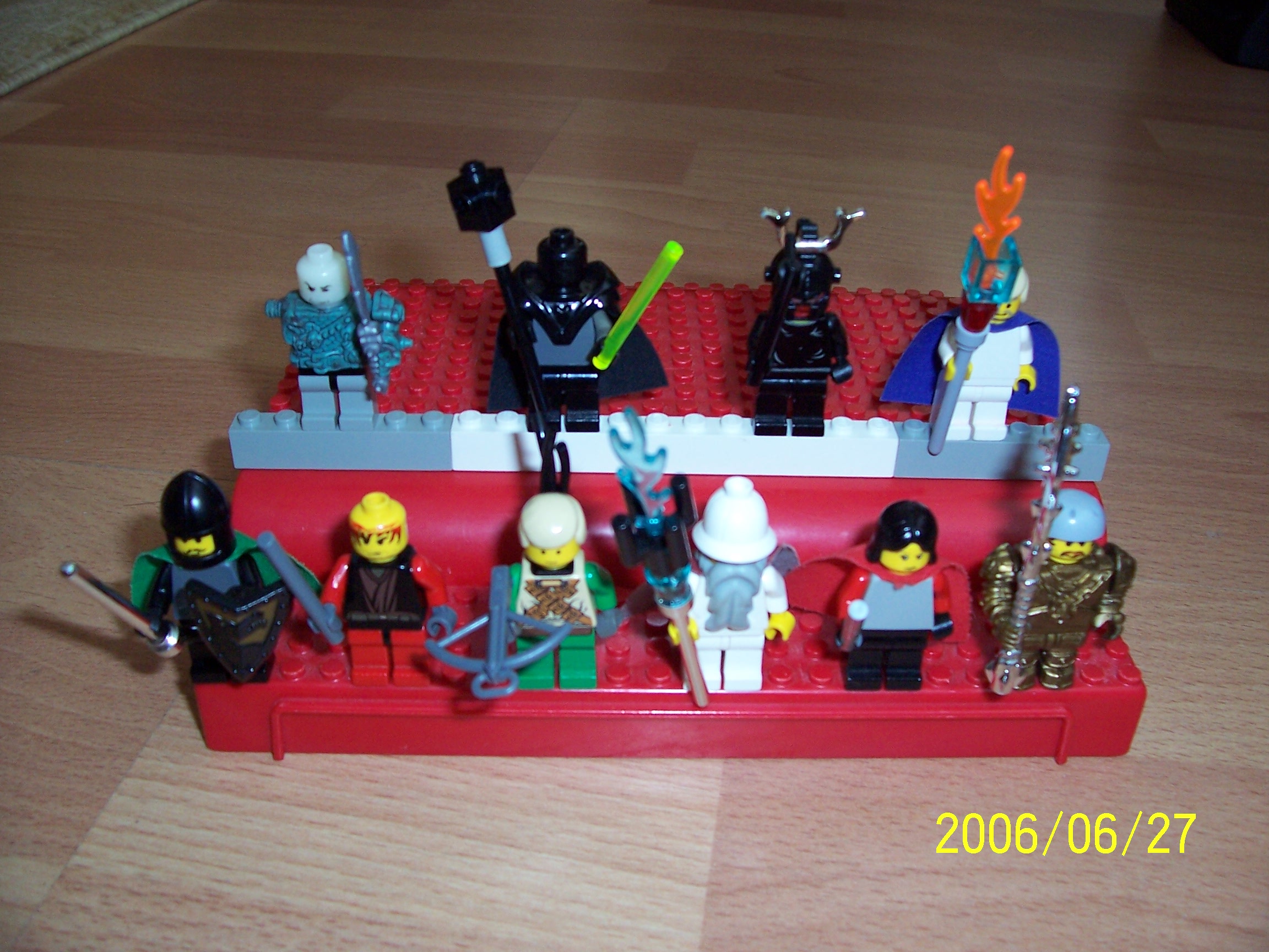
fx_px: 1246
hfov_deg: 54.0
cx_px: 634
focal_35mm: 34
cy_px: 476
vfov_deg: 41.8
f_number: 2.7
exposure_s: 1/60
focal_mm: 5.6
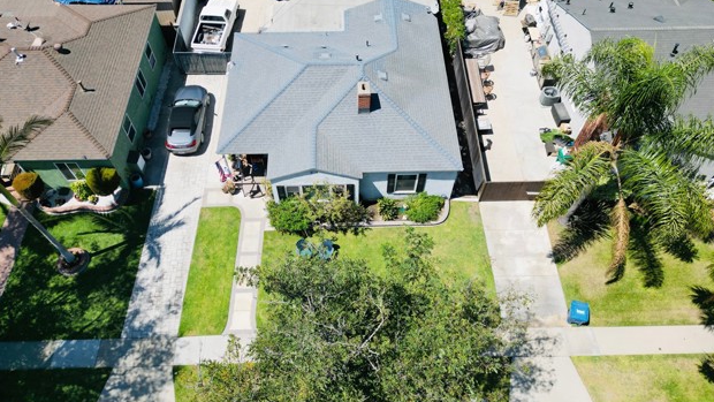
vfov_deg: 42.8
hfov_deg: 69.8
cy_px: 172
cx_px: 349
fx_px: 511
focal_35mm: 27
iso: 150
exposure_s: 1/3200
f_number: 1.7
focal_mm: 6.72
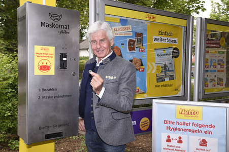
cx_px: 114
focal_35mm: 38
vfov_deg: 35.0
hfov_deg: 50.7
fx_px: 242
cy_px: 76
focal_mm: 38
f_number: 8
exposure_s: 1/100
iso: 160
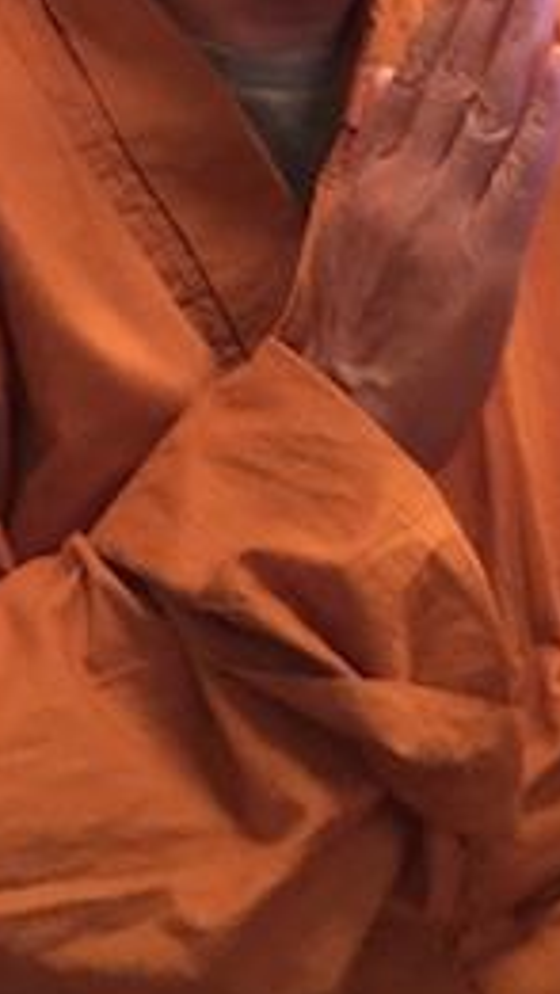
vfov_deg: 21.2
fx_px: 2558
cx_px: 438
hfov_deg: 12.4
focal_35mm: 97
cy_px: -19
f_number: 2.2
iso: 160
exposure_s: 1/4
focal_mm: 4.15
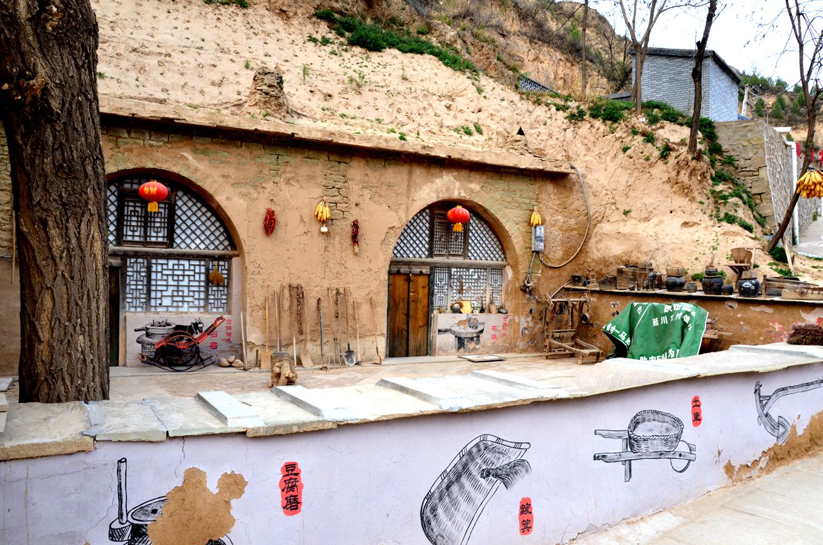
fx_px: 616
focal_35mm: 27
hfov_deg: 67.5
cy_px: 272
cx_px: 412
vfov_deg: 47.7
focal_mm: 18
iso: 400
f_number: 10
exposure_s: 1/60
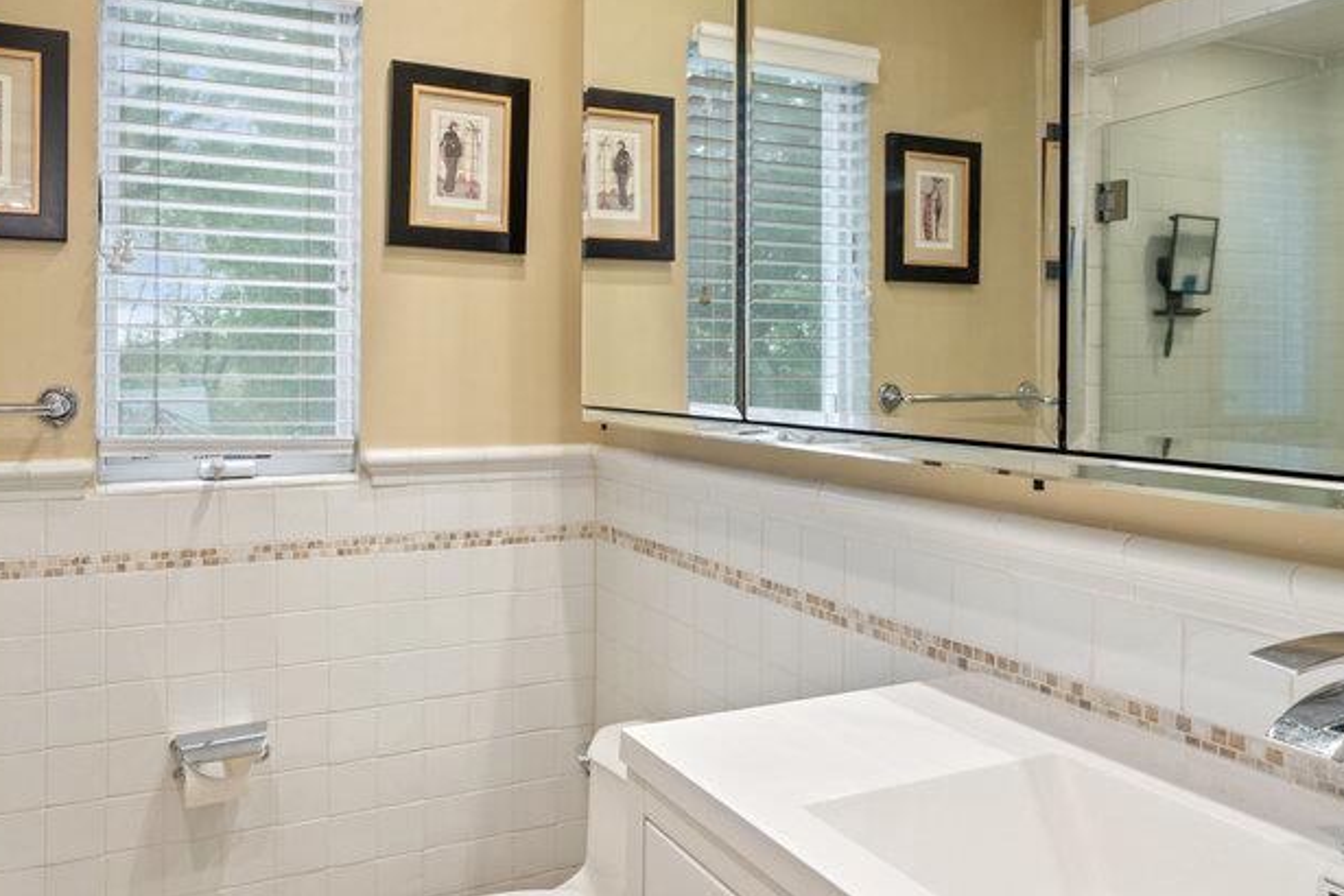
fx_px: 971
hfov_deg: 68.7
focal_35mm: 26
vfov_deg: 49.3
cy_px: 368
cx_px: 538
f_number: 7.1
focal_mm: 16
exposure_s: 1/10
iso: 640
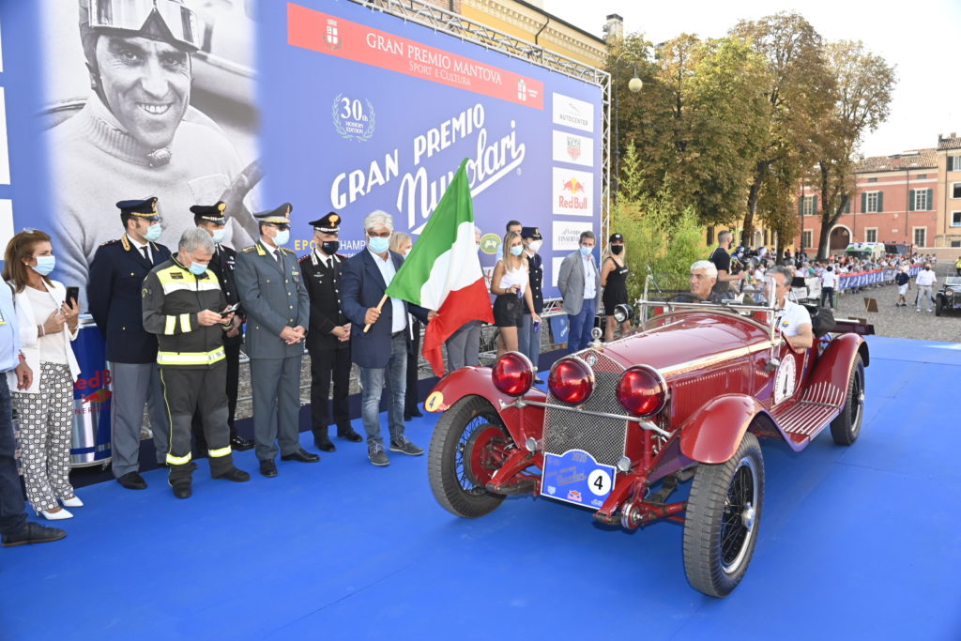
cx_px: 480
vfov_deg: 53.1
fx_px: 641
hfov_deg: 73.7
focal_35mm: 24
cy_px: 320
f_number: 8
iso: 1000
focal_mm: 24
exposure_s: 1/200
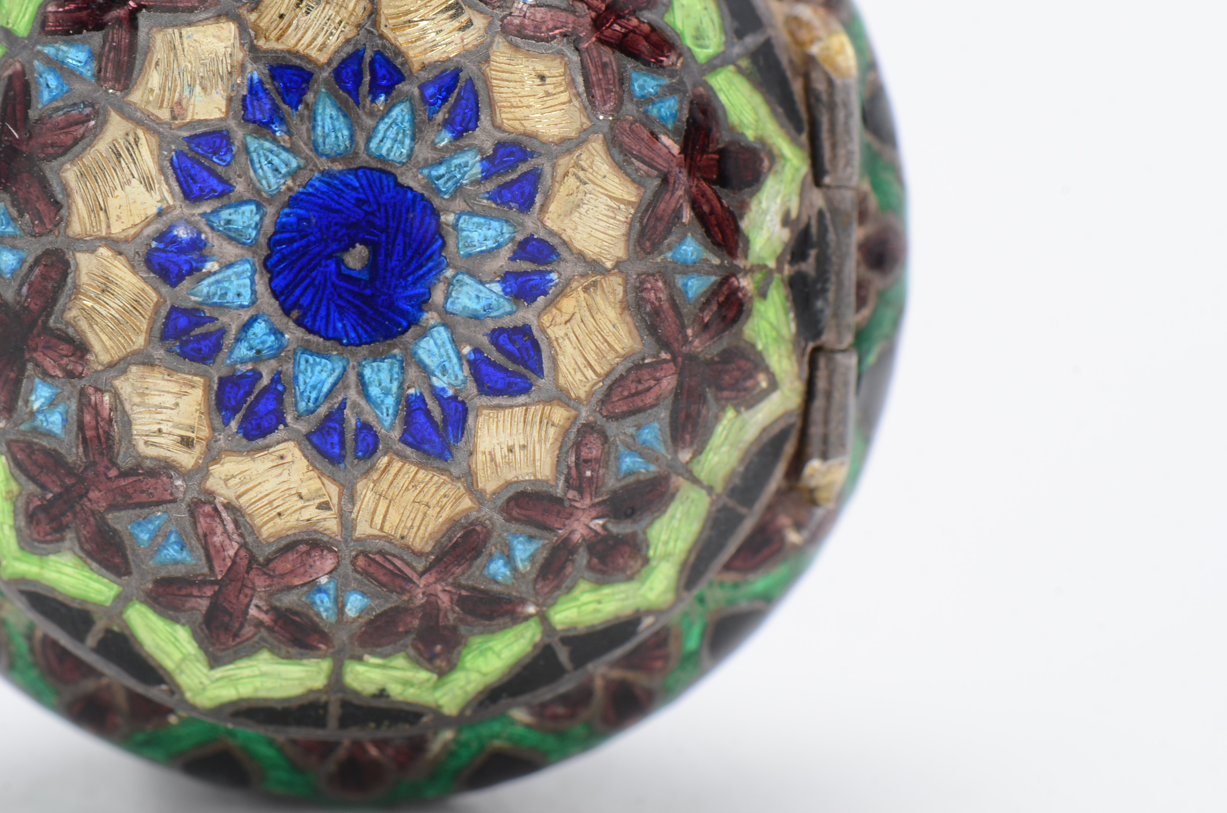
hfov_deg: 16.1
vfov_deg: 10.7
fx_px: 4337
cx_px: 614
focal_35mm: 128
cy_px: 406
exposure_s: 1/125
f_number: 16
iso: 200
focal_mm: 85
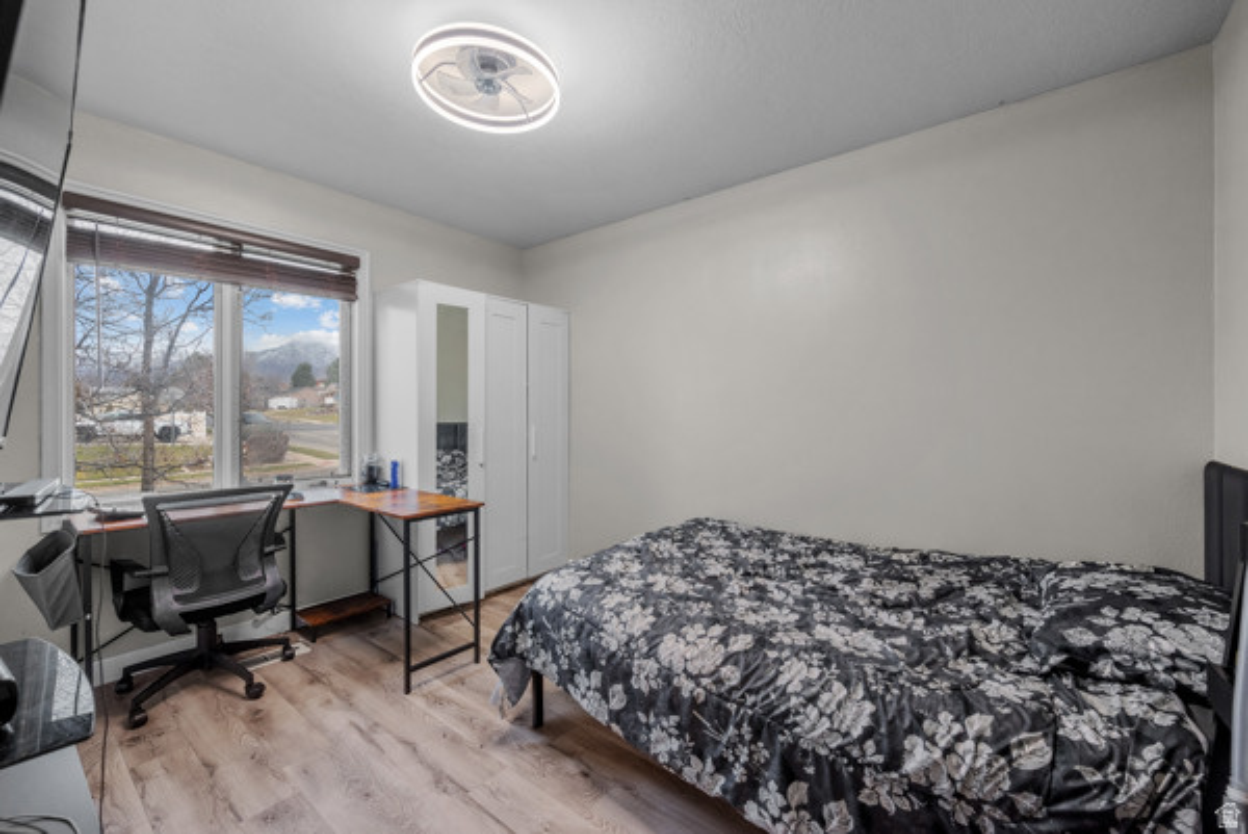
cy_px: 417
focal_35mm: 14
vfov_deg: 79.3
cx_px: 624
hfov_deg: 102.3
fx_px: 503
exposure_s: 1/1.67
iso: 500
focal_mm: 14.5
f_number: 8
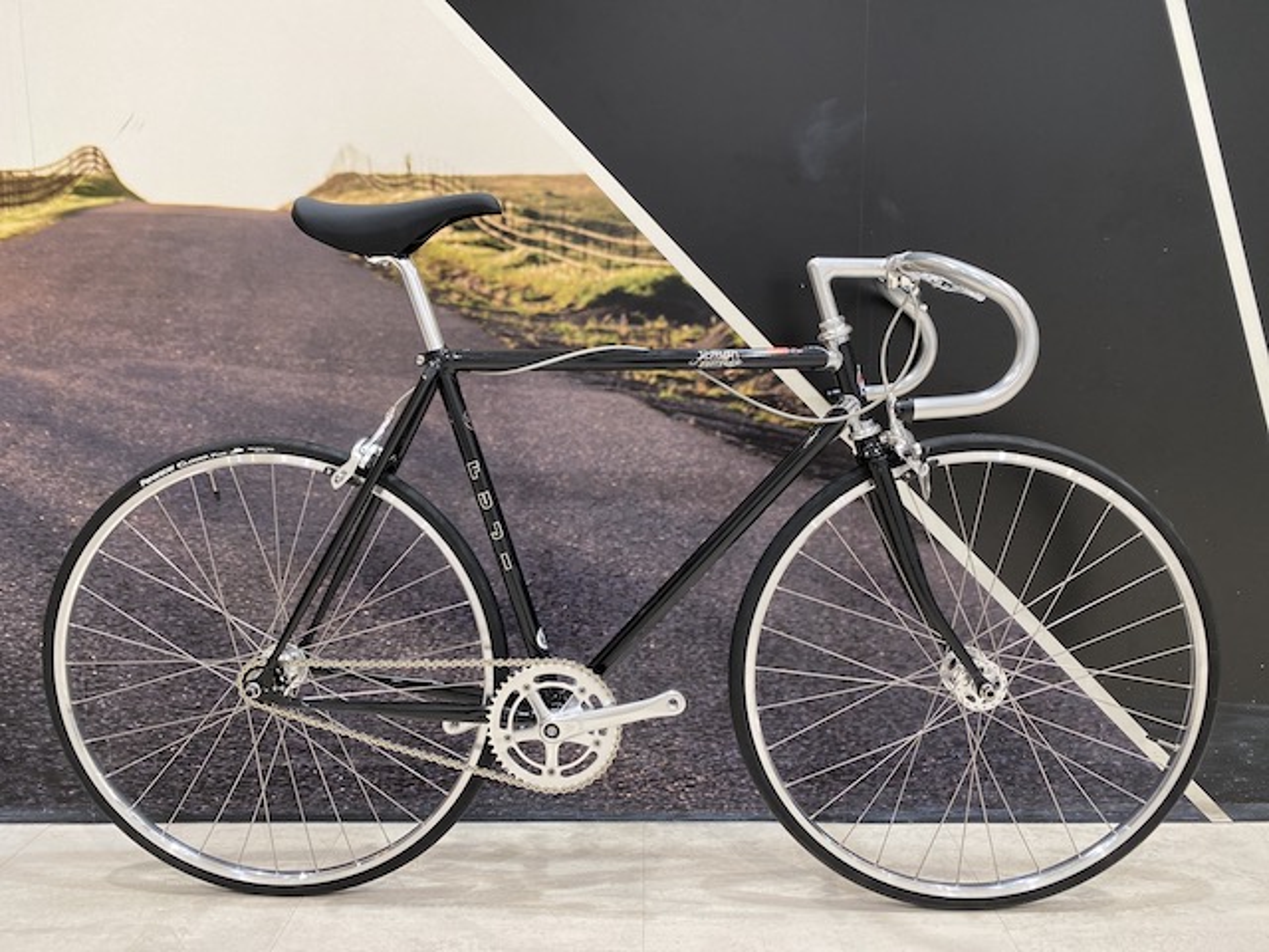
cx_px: 634
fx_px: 953
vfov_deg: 53.1
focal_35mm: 26
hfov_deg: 67.3
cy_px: 476
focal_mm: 4.25
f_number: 1.8
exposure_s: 1/60
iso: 80
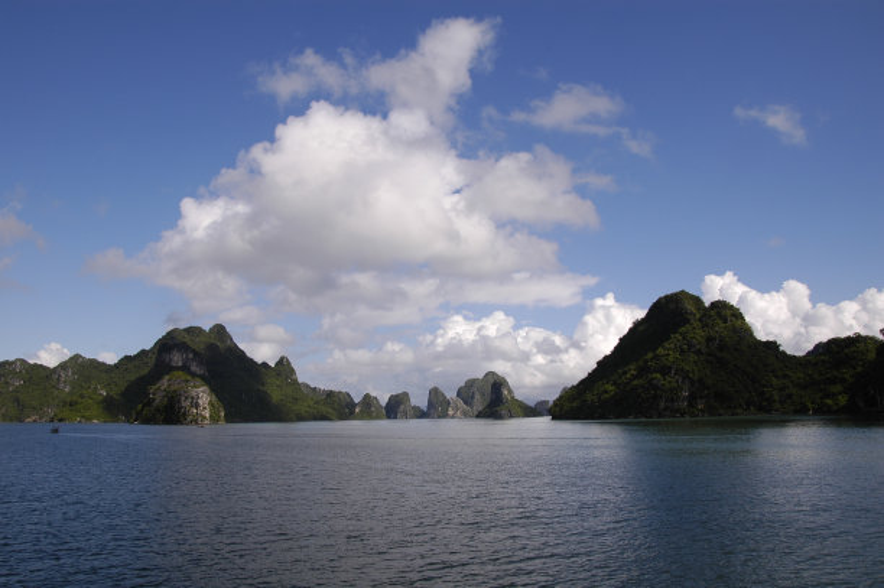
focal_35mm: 27
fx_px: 662
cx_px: 442
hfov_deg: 67.4
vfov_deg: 47.9
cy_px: 294
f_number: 10
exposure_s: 1/400
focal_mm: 18
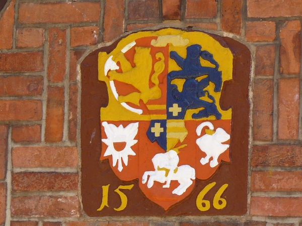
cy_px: 113
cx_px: 151
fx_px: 2033
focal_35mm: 233
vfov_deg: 6.4
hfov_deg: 8.5
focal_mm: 32.3
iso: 100
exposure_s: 1/125
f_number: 4
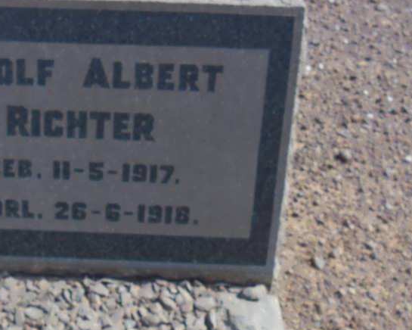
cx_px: 109
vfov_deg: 26.2
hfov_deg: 32.0
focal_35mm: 58
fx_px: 707
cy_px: 157
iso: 80
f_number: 3.5
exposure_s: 1/412
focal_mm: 4.9
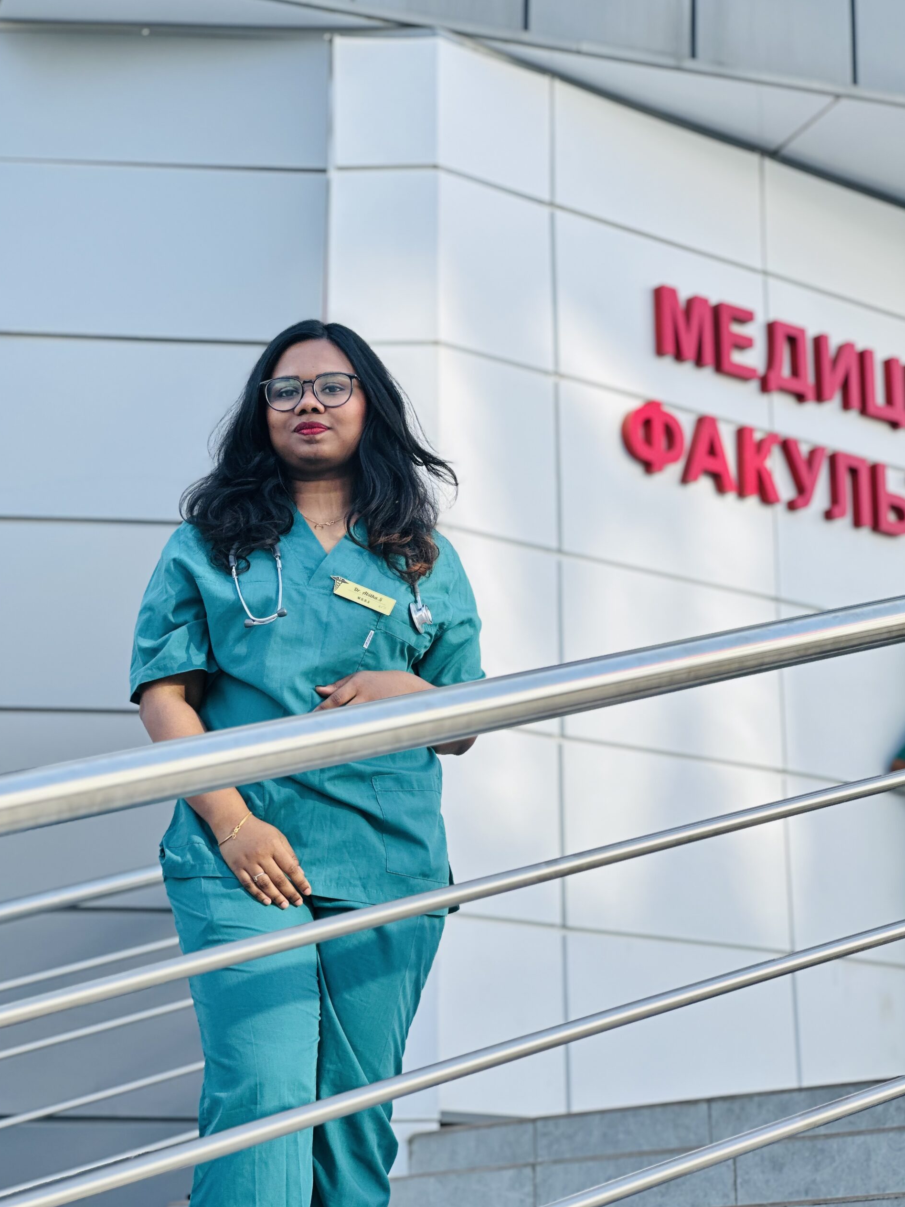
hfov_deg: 18.9
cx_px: 452
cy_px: 603
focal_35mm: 78
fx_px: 2719
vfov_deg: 25.0
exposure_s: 1/121
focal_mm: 9
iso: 20
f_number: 2.8
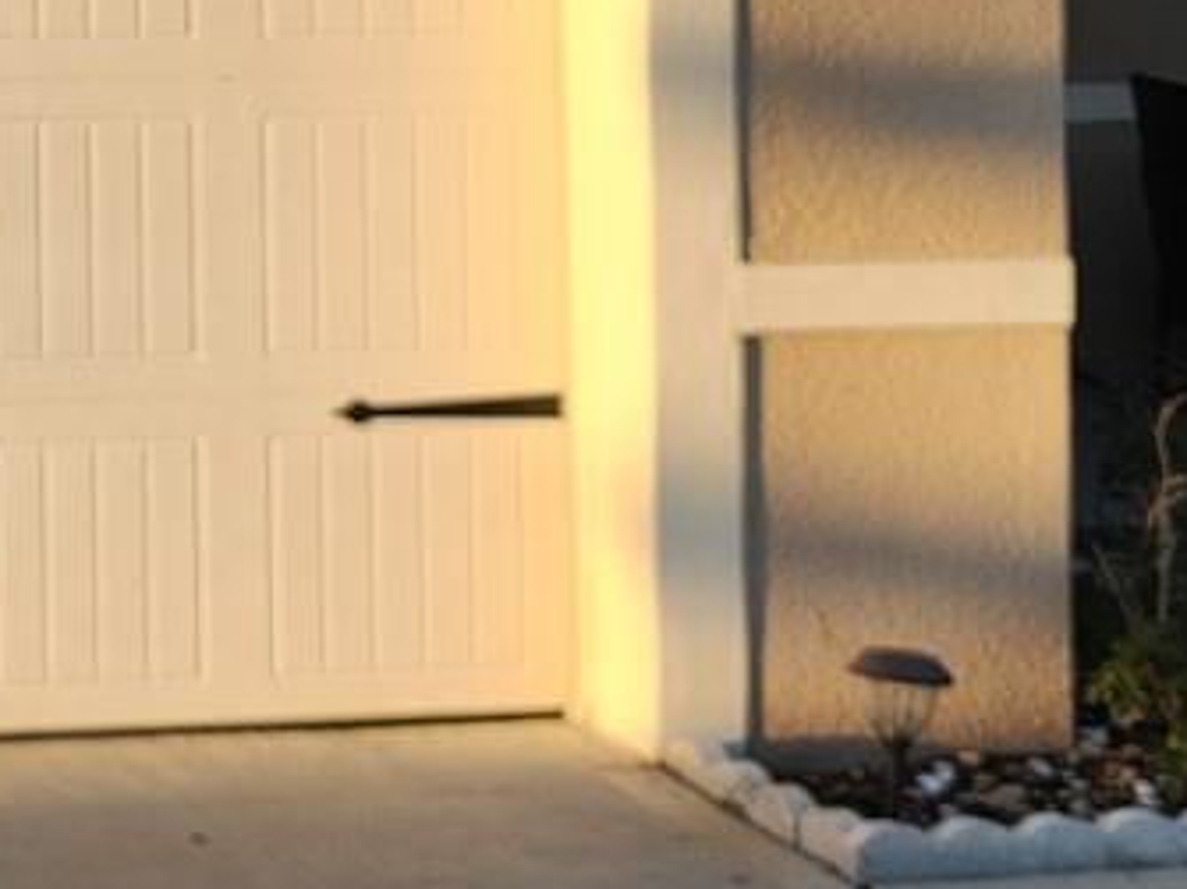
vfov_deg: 12.9
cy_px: -329
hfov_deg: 16.7
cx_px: -439
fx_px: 3771
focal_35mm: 110
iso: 12
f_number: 1.8
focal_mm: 6.4
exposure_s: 1/316
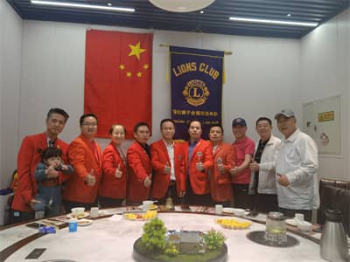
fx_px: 273
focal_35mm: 27
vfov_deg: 51.4
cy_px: 131
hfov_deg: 65.3
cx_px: 175
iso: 125
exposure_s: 1/100
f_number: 1.9
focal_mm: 6.67
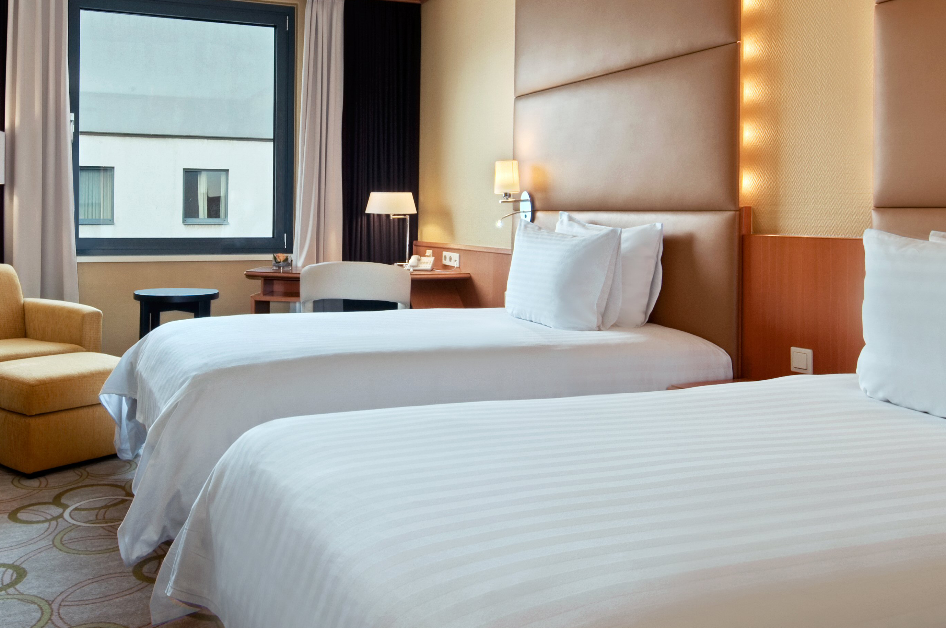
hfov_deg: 64.1
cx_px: 326
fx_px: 735
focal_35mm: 28
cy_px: 221
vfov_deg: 45.7
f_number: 8
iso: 280
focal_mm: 12
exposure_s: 1/20
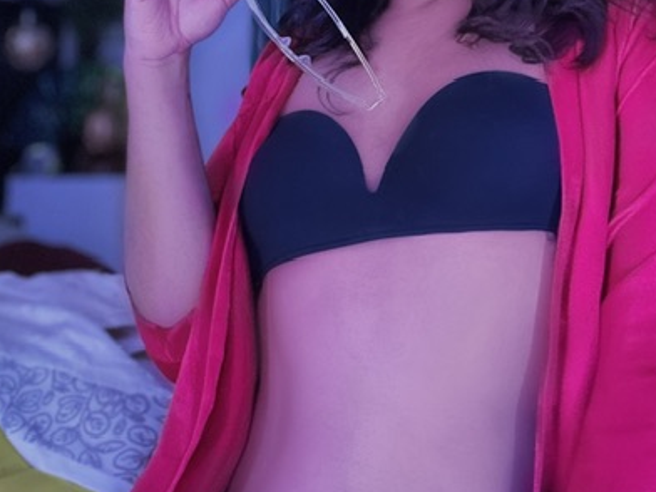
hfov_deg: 38.8
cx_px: 279
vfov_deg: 27.9
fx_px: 929
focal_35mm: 49
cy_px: 2
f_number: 1.9
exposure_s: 1/33
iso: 250
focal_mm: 2.69
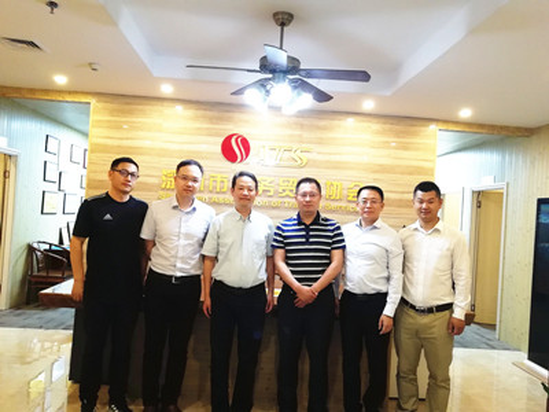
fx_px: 428
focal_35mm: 27
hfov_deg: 65.3
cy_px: 206
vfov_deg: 51.4
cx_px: 274
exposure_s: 1/25
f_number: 1.8
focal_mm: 3.83
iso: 400
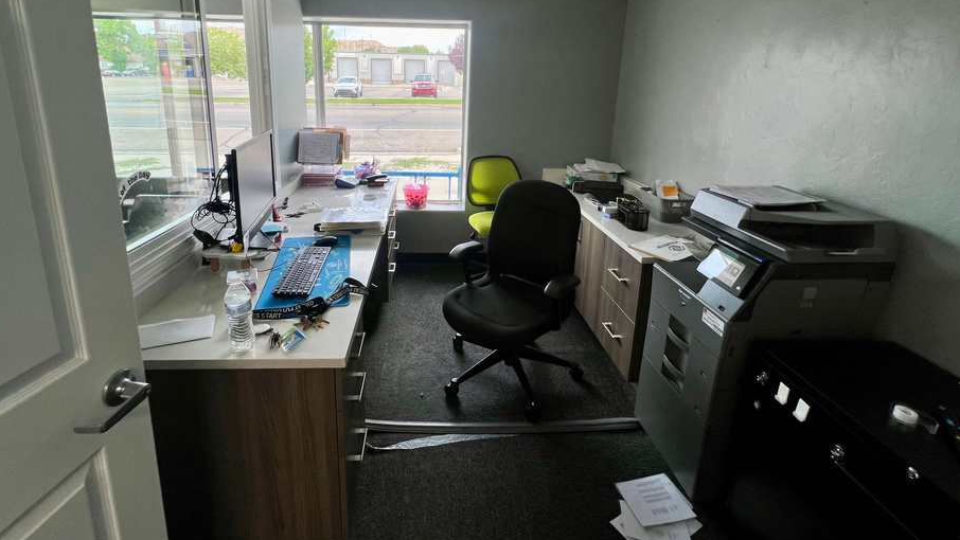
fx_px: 407
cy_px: 180
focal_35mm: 16
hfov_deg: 99.2
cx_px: 448
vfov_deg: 65.3
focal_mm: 1.57
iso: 40
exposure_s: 1/120
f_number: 1.8
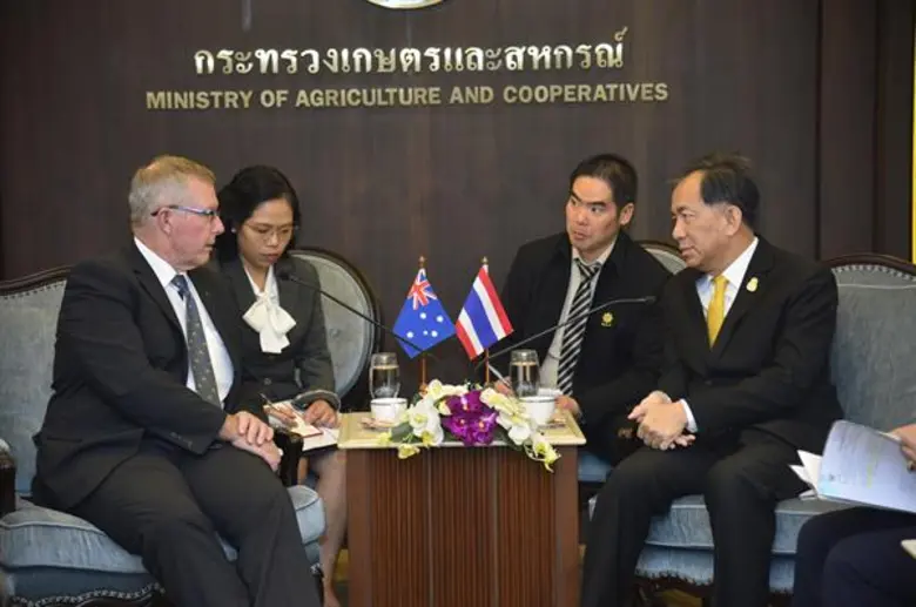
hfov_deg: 19.5
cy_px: 304
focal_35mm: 105
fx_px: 2667
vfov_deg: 13.0
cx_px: 458
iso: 1000
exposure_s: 1/125
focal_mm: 105
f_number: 4.5
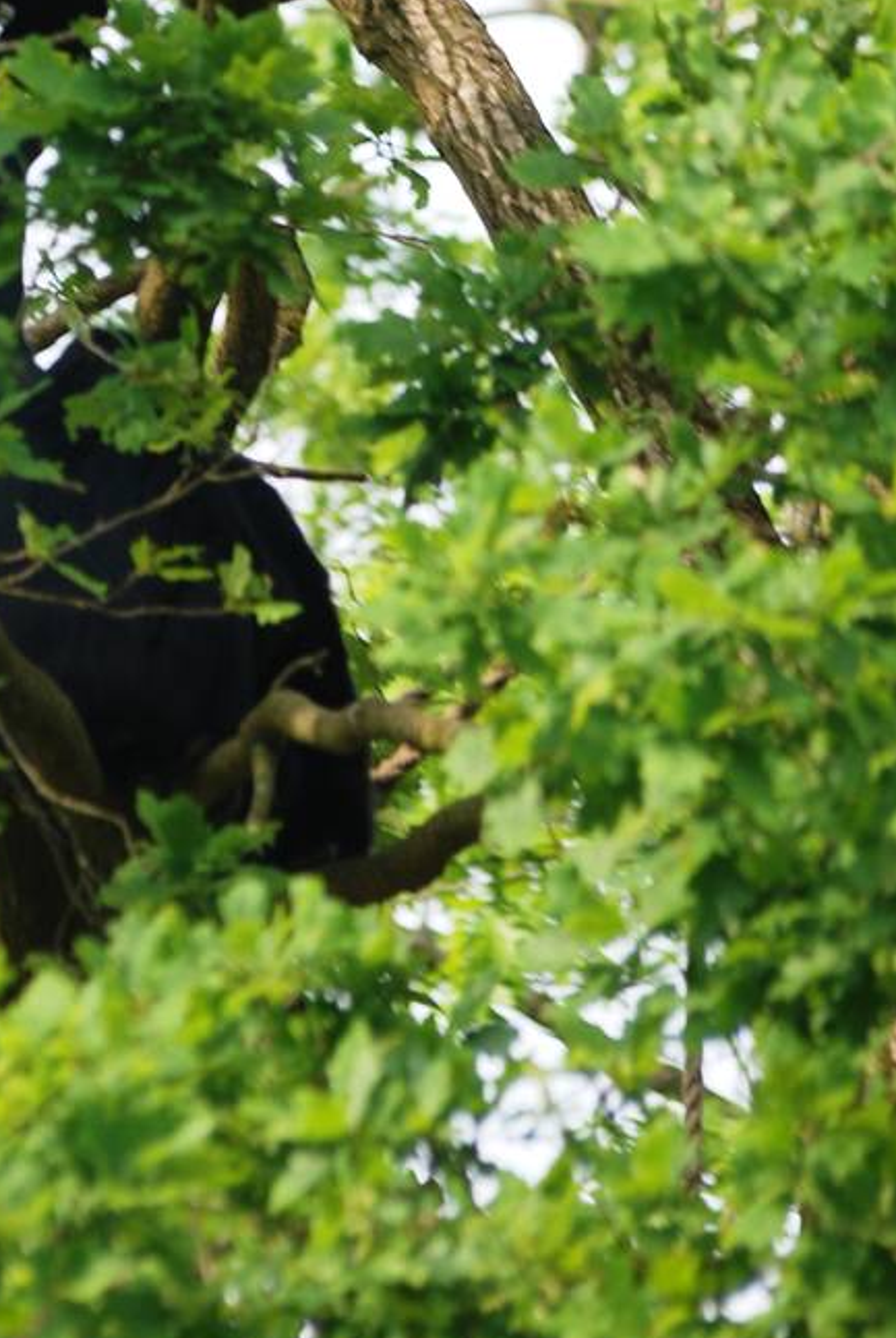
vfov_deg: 3.7
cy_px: -222
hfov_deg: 2.5
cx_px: -9
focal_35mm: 557
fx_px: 20716
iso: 100
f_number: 5
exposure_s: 1/200
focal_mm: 150
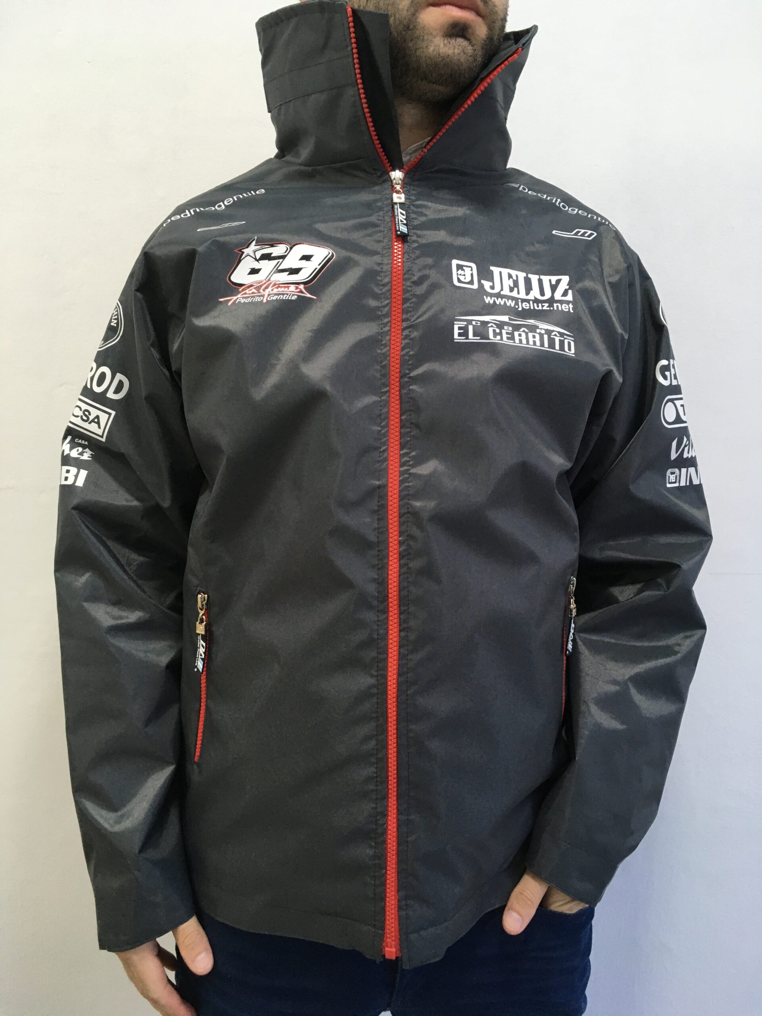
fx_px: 851
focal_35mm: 29
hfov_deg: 48.2
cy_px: 508
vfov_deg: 61.7
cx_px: 381
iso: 50
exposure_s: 1/33
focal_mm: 4.15
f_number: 2.2
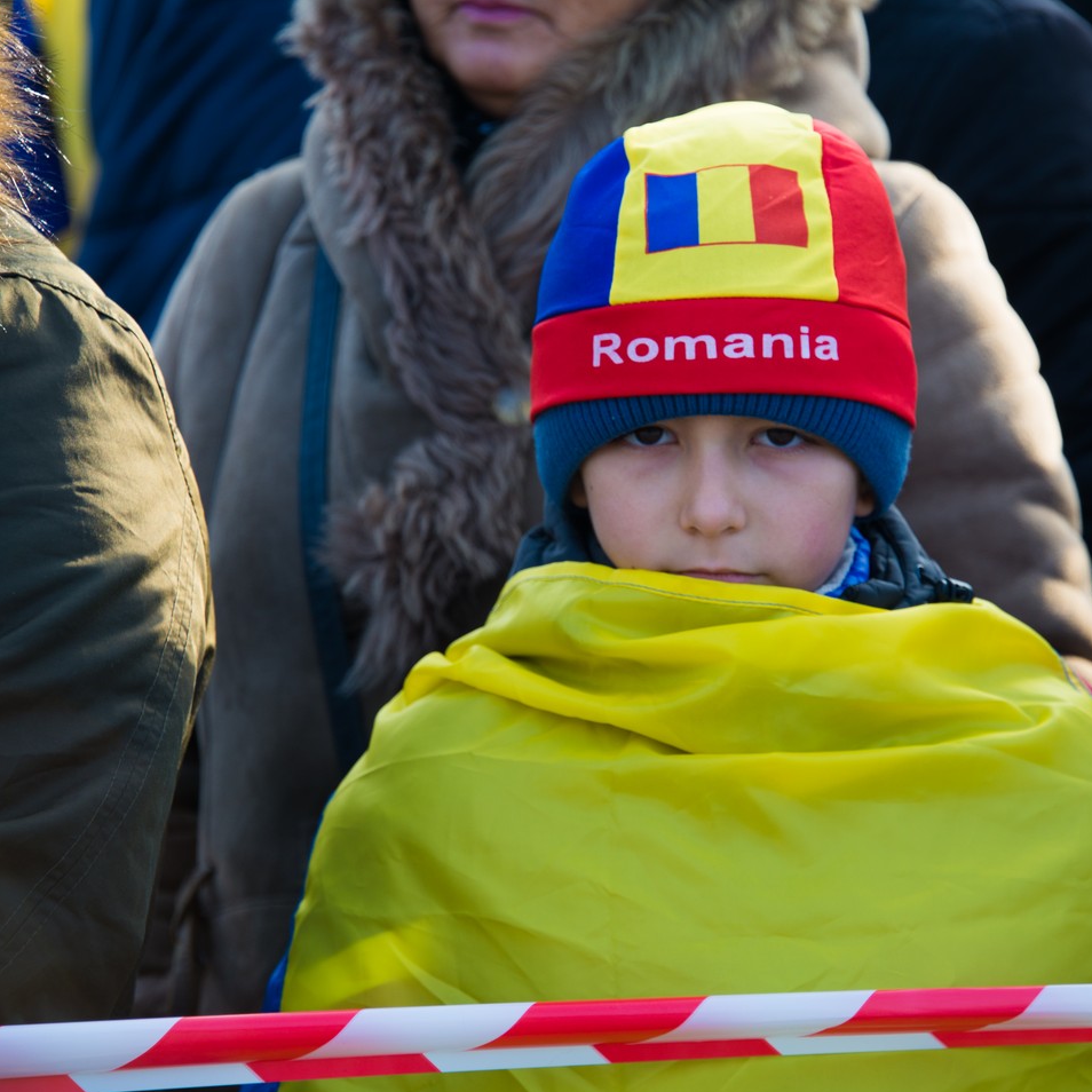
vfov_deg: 7.2
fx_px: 8673
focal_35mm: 243
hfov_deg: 7.2
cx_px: 655
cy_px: 547
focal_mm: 190
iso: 100
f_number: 6.3
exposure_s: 1/160
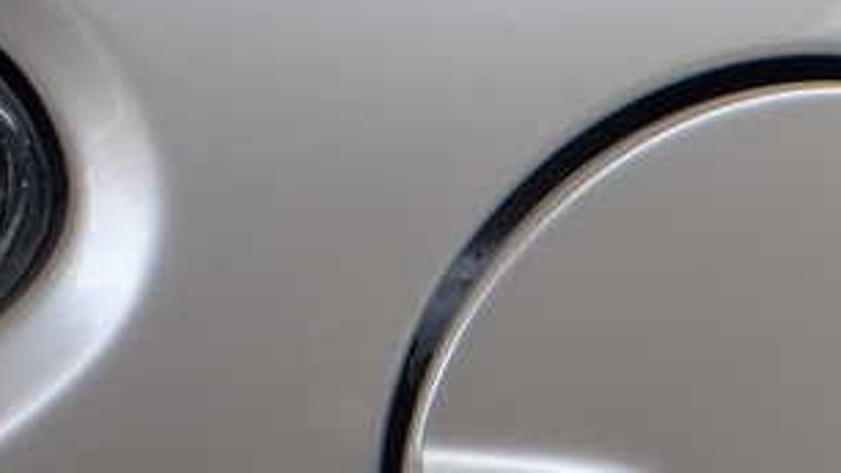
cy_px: 454
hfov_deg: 31.0
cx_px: 792
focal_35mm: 64
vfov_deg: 18.4
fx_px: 1427
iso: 100
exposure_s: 1/160
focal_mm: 5.4
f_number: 3.2
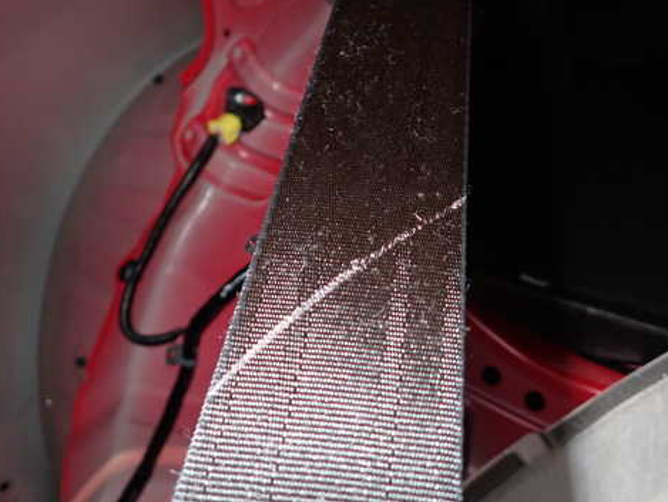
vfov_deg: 44.1
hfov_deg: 56.7
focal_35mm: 32
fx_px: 618
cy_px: 277
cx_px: 365
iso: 250
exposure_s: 1/30
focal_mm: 4.5
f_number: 5.6
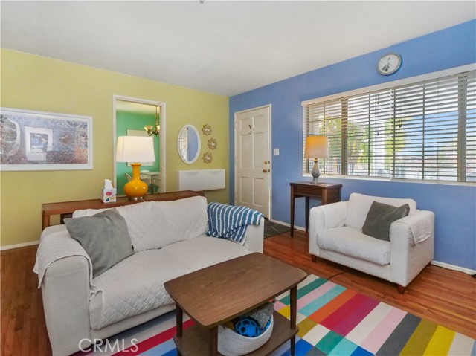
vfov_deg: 78.0
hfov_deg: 94.5
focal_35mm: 16
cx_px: 238
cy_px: 178
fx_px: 220
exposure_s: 1/100
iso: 3200
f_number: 8
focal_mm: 8
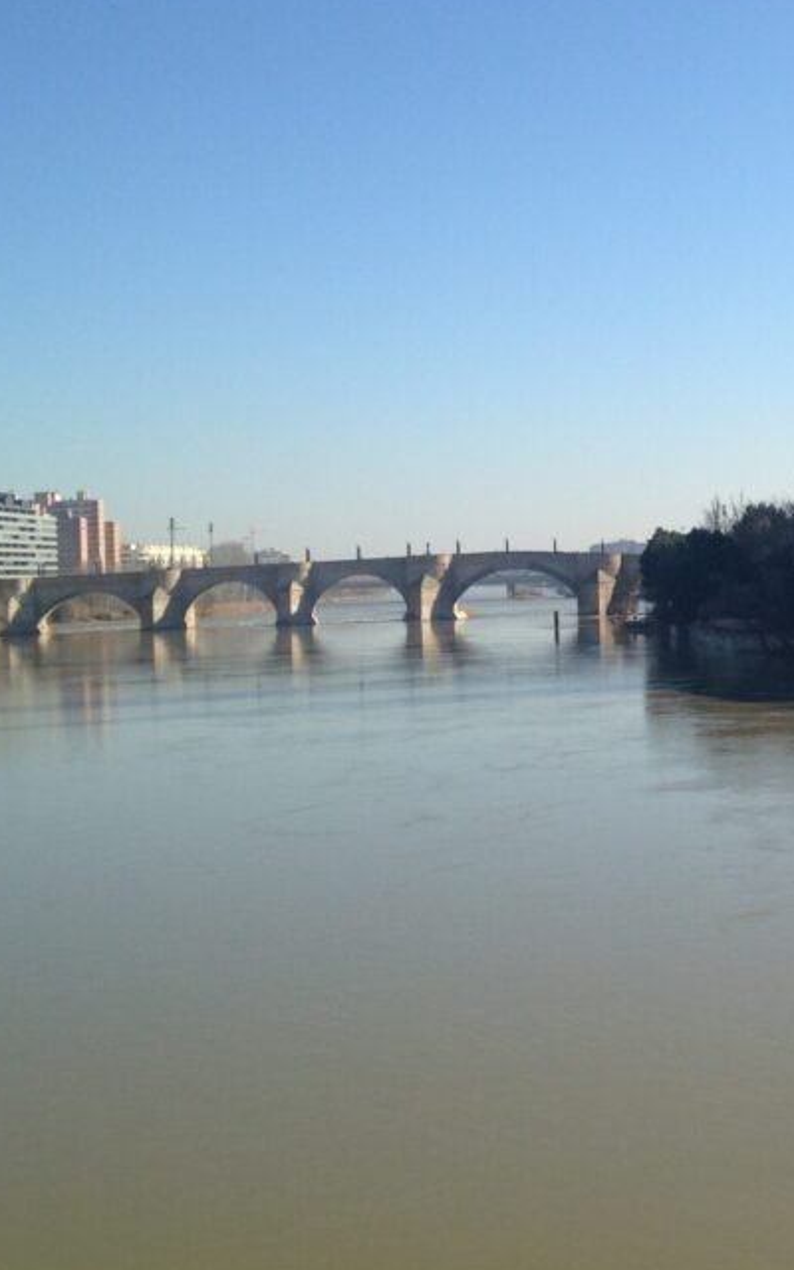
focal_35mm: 59
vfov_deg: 34.5
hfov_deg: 21.2
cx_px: 794
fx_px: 2043
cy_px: 558
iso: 50
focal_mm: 4.12
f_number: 2.4
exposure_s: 1/1808
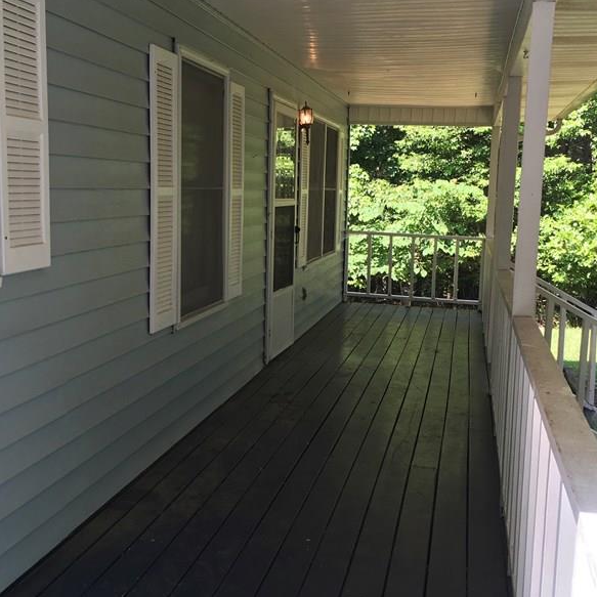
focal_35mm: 45
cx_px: 245
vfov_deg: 37.5
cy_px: 322
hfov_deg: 37.4
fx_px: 878
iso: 25
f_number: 2.2
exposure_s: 1/120
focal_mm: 4.15
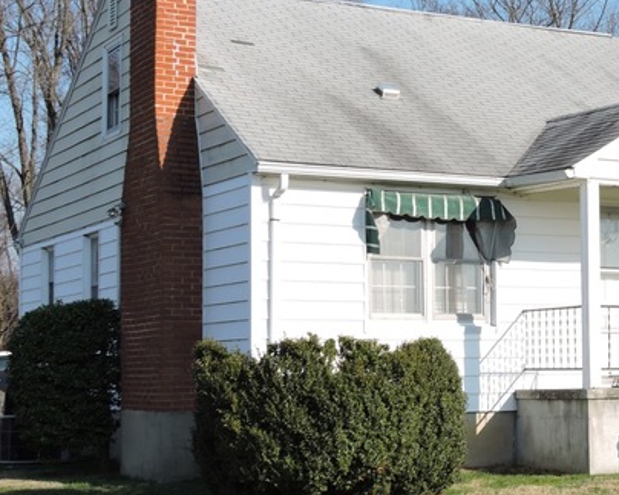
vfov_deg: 18.3
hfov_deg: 22.2
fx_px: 1539
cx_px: 563
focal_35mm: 84
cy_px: 270
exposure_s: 1/640
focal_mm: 8.1
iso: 100
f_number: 4
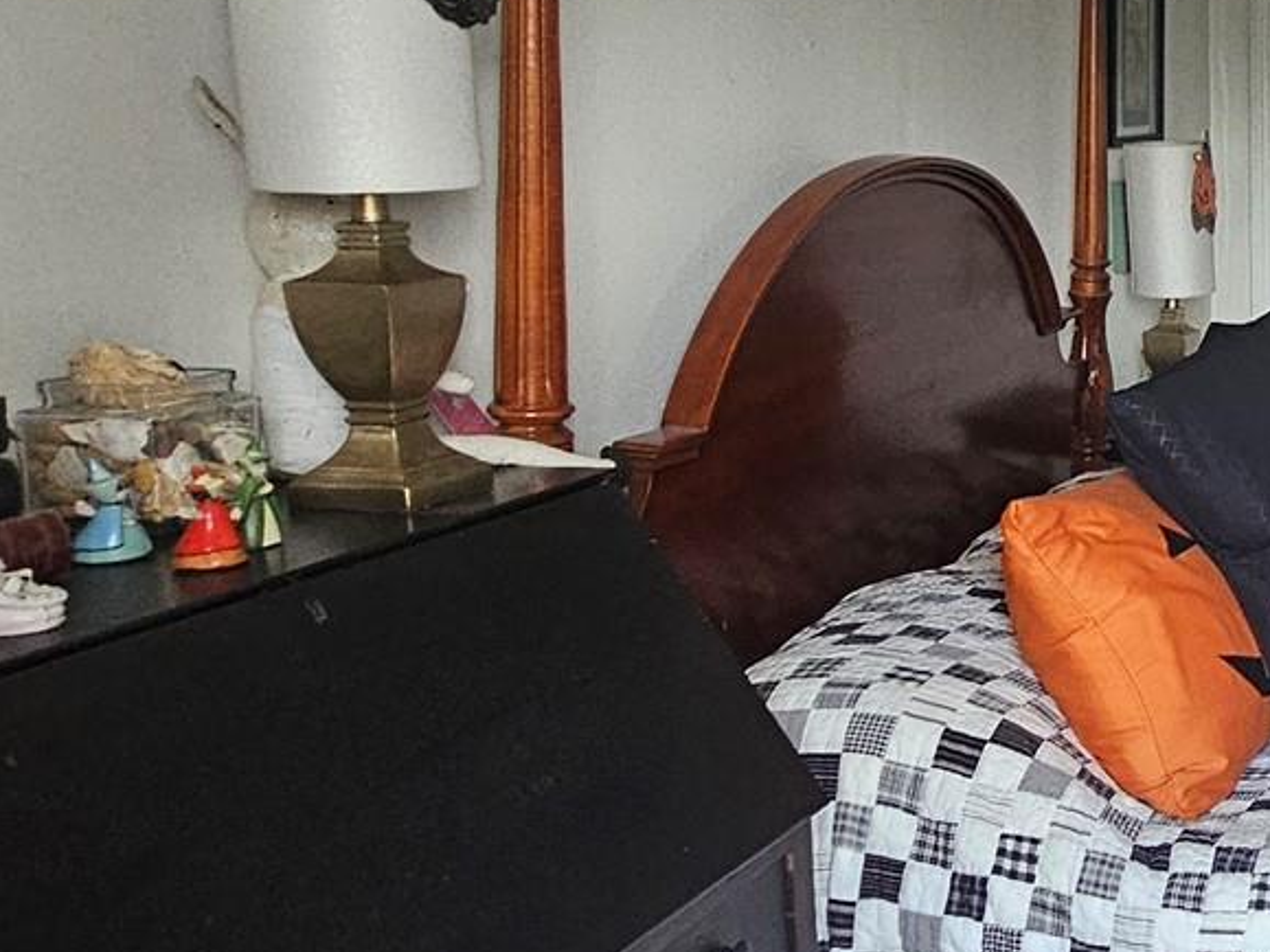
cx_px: 1702
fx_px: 1687
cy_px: 318
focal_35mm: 46
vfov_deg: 31.3
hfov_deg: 30.9
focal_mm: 2.2
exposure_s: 1/60
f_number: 2.2
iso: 320
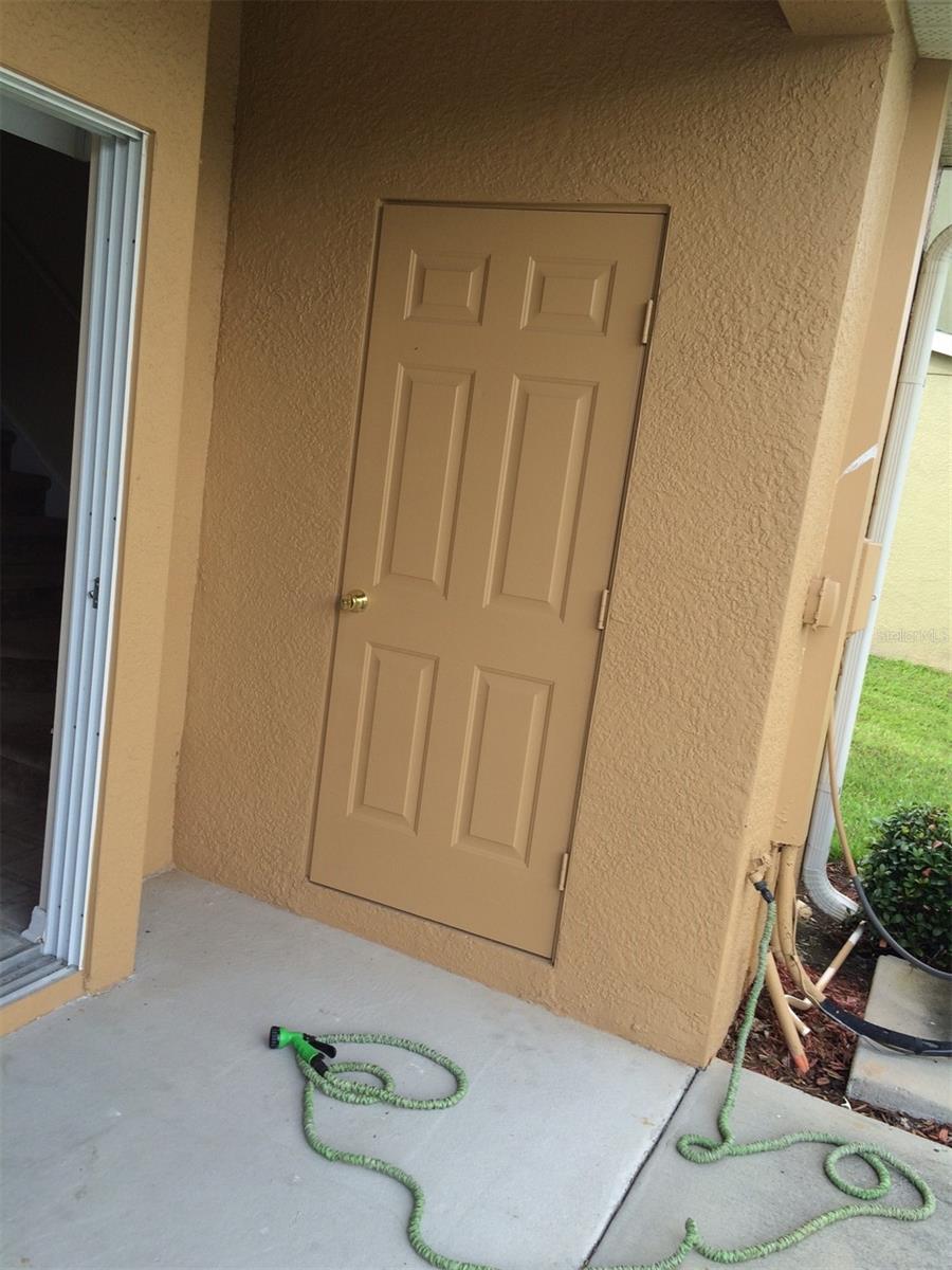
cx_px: 476
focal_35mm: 29
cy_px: 635
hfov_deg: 48.2
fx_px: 1063
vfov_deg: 61.7
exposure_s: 1/181
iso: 32
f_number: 2.2
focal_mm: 4.15
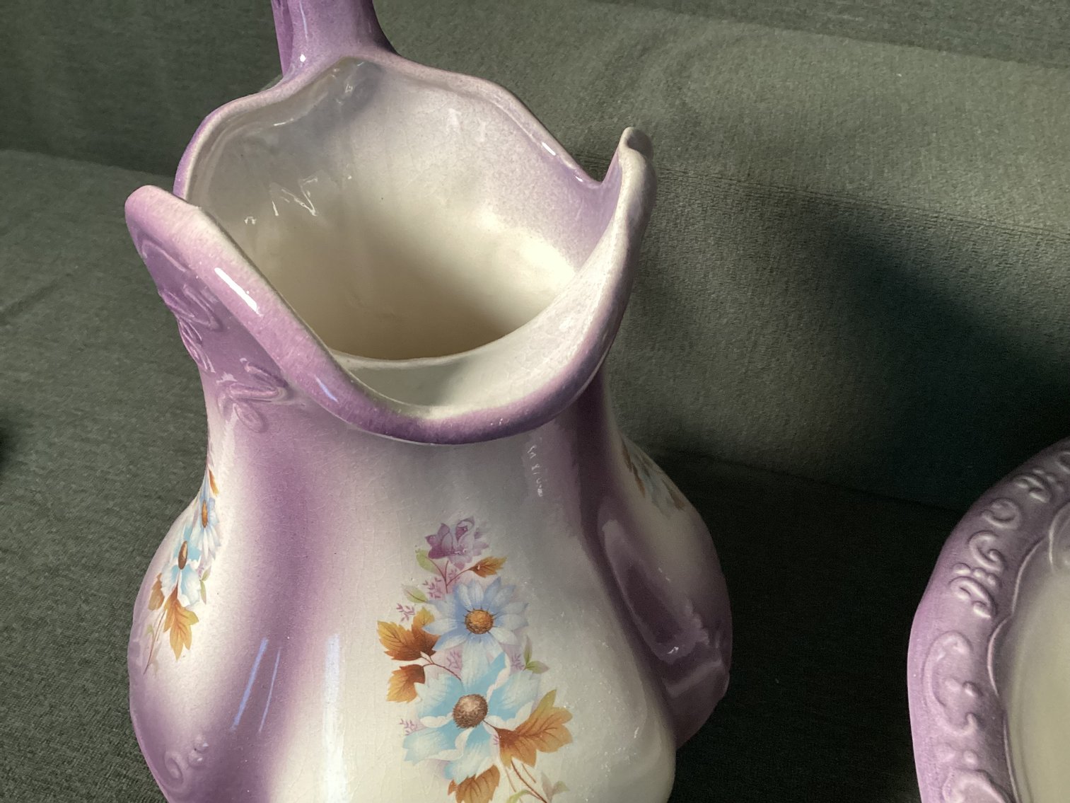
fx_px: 958
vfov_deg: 45.4
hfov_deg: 58.3
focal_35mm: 31
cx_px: 535
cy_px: 402
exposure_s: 1/60
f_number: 2.4
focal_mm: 3.3
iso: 250
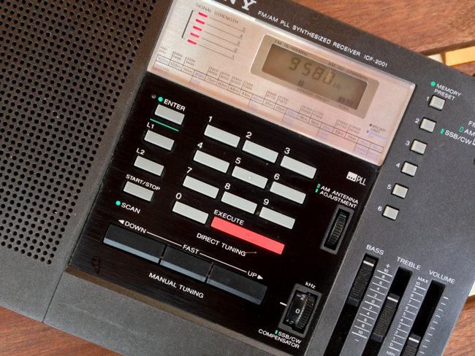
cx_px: 238
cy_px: 178
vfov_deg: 43.0
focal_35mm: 33
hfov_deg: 55.3
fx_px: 453
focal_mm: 4.12
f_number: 2.4
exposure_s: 1/20
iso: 125
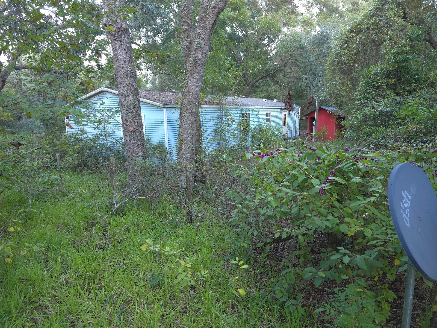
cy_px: 164
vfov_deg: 58.9
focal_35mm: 23
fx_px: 290
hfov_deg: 73.9
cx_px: 218
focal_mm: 6.3
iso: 320
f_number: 1.7
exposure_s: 1/60
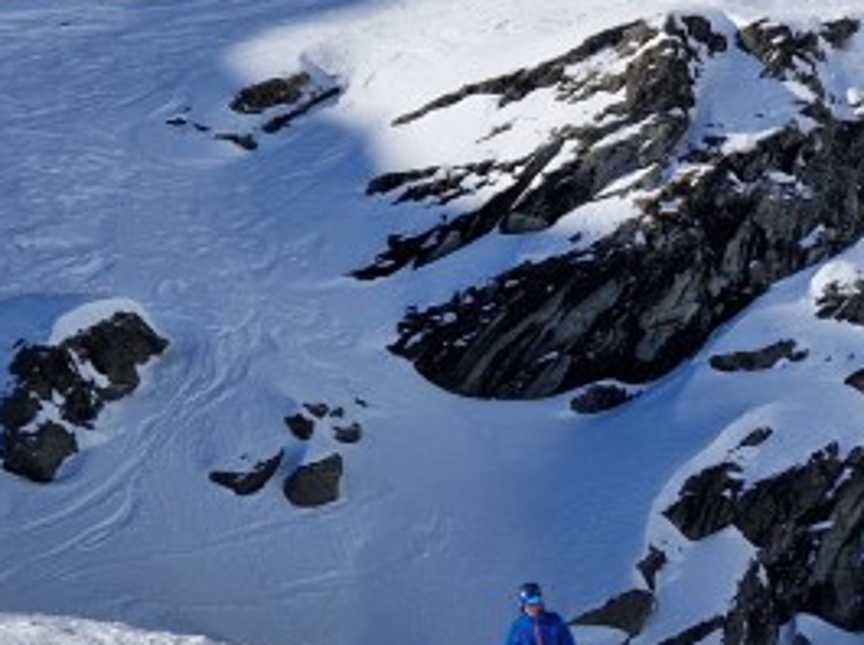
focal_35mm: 89
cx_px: 1001
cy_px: 166
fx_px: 2218
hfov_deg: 20.8
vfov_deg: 16.5
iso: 50
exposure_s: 1/3776
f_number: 1.8
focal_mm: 5.4
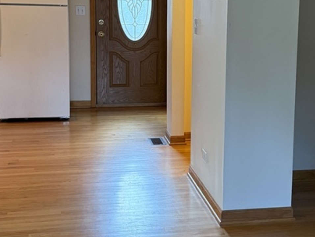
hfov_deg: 50.7
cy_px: 81
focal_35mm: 36
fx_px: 328
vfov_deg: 39.3
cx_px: 202
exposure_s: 1/120
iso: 400
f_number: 1.78
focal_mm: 6.76
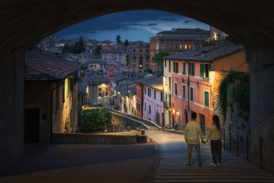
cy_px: 92
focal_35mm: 34
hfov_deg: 55.8
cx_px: 137
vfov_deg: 38.9
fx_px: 259
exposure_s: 3.2
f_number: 8
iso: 100
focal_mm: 34
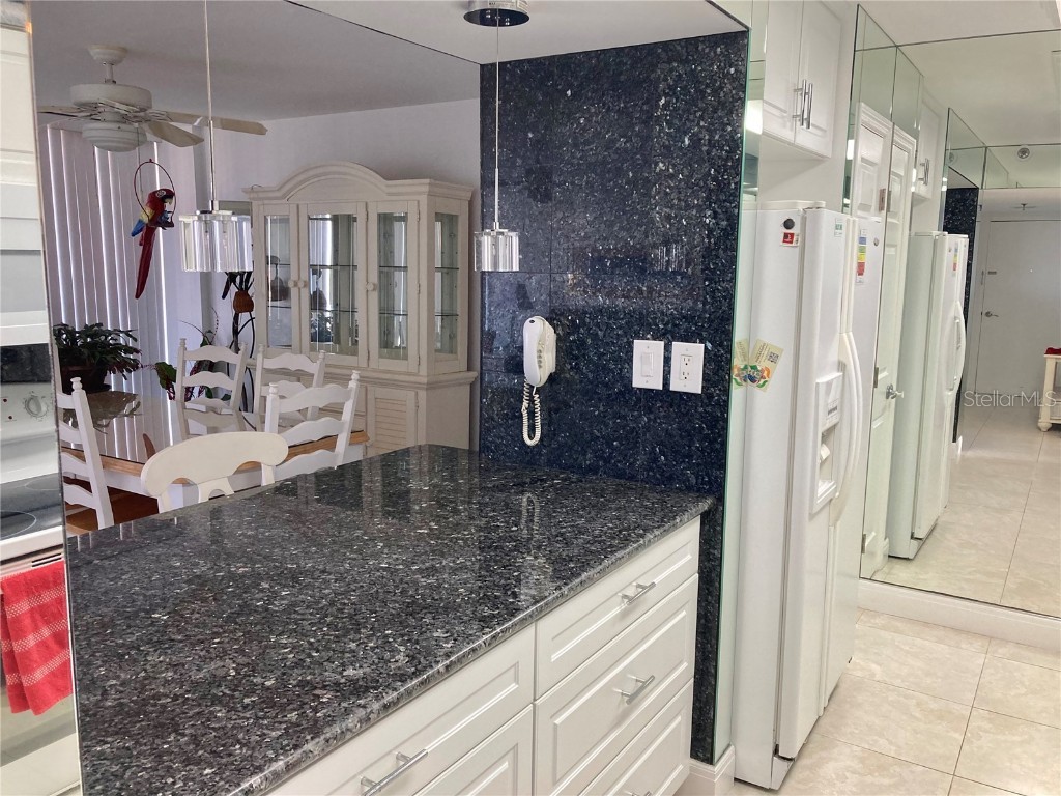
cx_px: 530
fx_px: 858
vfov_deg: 49.7
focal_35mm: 28
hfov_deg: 63.4
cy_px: 398
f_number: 1.8
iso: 125
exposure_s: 1/60
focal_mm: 3.99
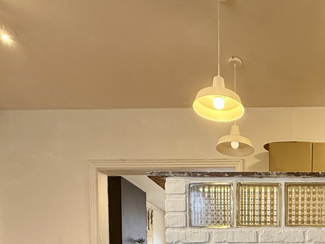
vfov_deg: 31.1
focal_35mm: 37
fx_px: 347
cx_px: 287
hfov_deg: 45.8
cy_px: 309
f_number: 2.2
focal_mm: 2.22
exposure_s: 1/50
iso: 320
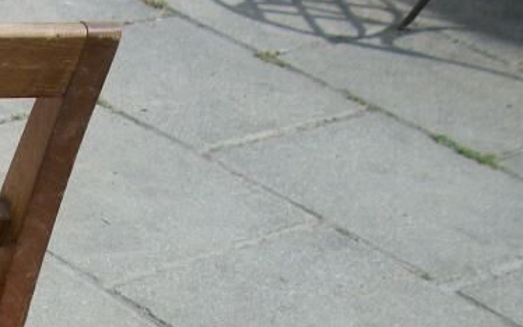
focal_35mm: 116
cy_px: 597
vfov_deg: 10.6
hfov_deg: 16.3
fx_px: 1654
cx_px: -280
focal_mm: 5.7
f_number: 8.8
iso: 80
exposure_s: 1/250
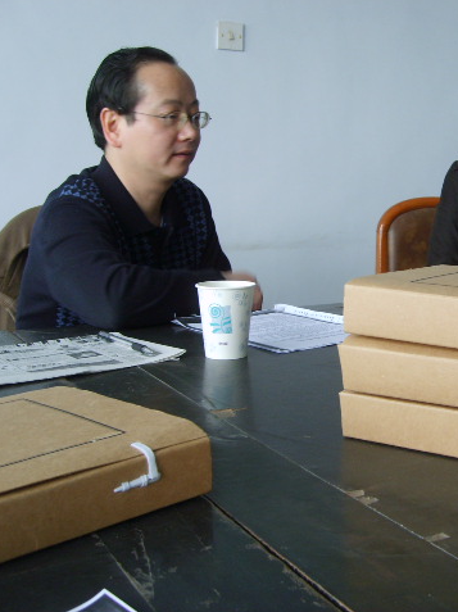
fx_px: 830
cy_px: 305
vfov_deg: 40.5
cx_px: 362
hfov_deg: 30.2
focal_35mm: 47
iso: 104
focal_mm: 5.8
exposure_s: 1/30
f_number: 2.8
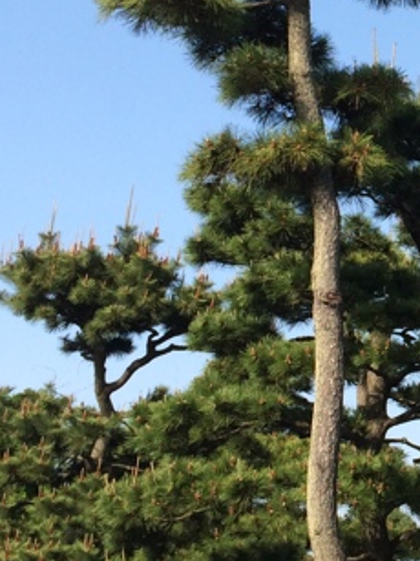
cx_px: 681
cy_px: 150
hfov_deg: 13.7
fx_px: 1619
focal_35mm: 100
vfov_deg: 19.5
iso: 40
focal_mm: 4.12
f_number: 2.2
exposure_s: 1/1140
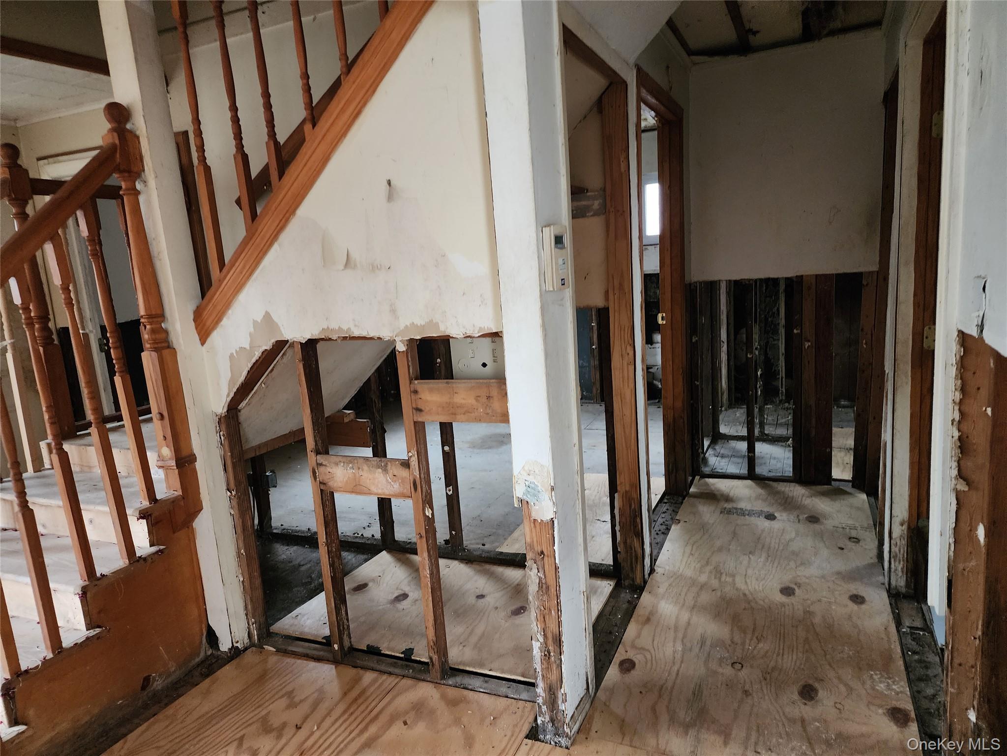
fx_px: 669
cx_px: 504
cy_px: 378
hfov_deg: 73.9
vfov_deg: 58.9
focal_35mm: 23
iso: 640
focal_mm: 6.4
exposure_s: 1/40
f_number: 1.8
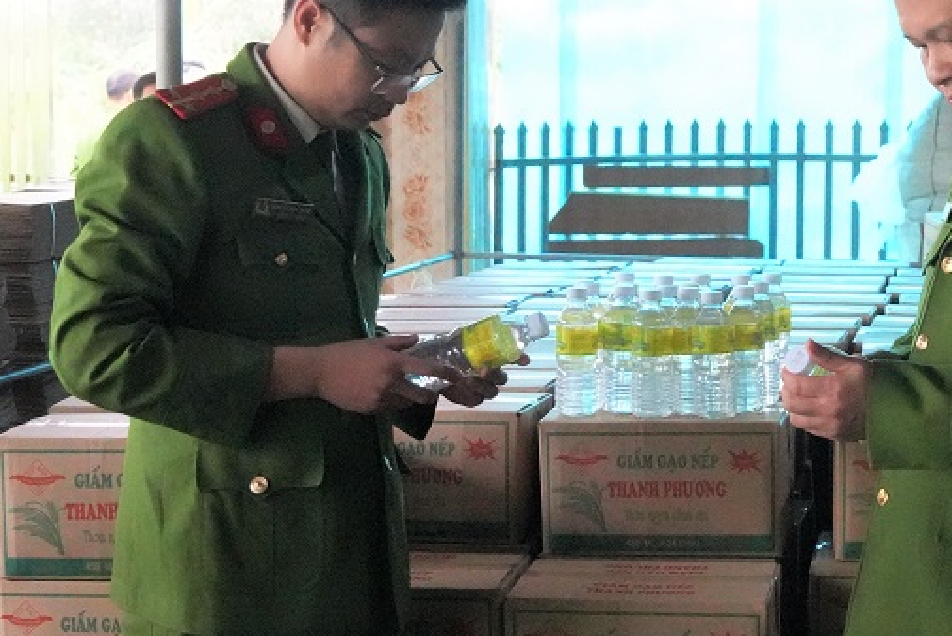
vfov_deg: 18.7
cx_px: 829
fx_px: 1931
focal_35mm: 73
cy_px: 298
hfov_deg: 26.9
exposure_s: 1/2000
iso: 12800
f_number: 4
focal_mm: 24
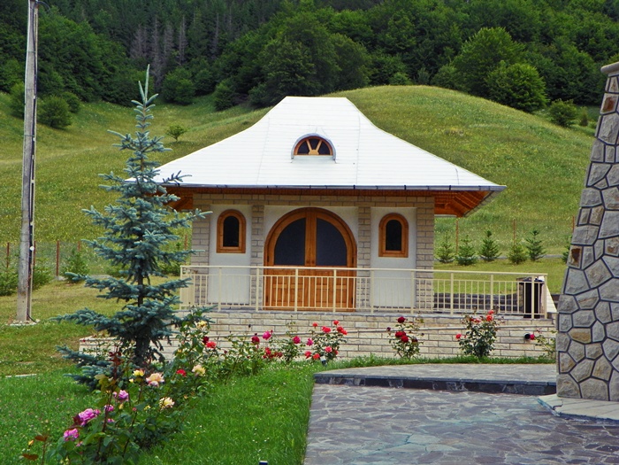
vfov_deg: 23.7
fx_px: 1109
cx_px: 310
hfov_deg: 31.2
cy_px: 232
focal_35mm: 62
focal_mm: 11
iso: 64
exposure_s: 1/320
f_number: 5
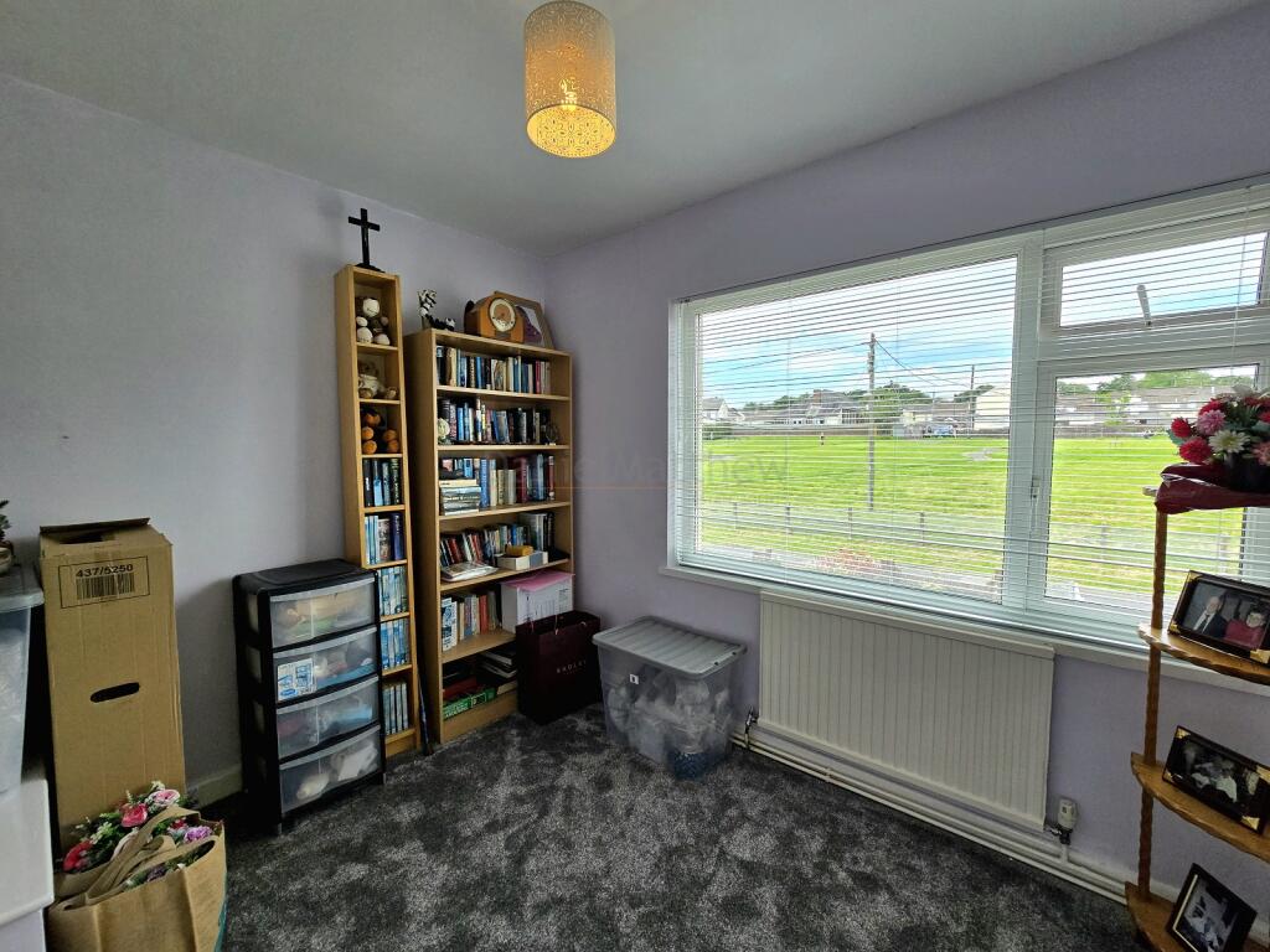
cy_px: 476
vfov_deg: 89.9
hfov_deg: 106.2
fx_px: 477
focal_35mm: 13
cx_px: 635
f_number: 2.2
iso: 125
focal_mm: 2.2
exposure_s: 1/769
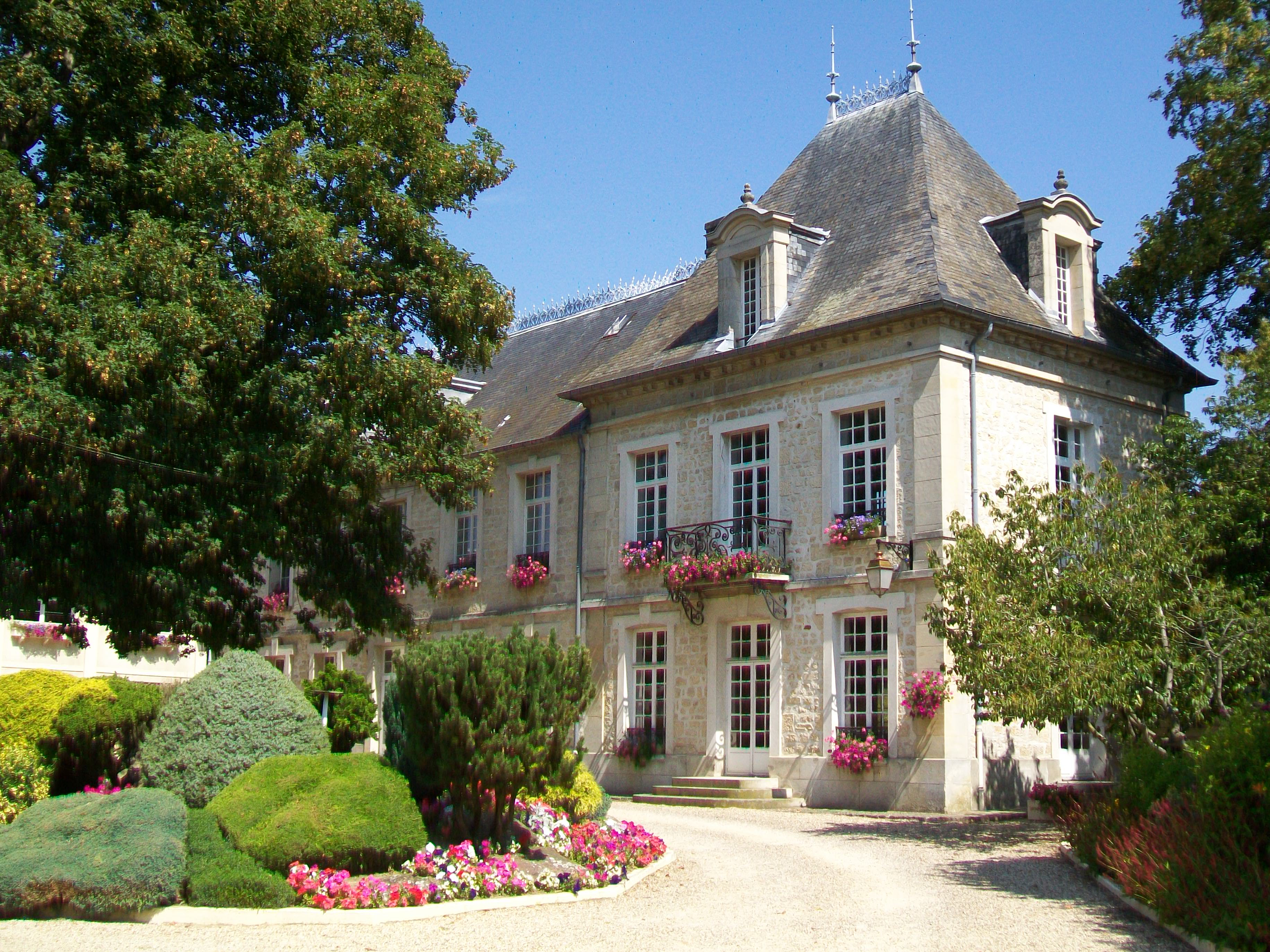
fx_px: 1541
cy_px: 476
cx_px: 635
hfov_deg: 44.8
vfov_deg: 34.3
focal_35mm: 42
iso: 64
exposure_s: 1/640
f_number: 3.1
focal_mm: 7.6
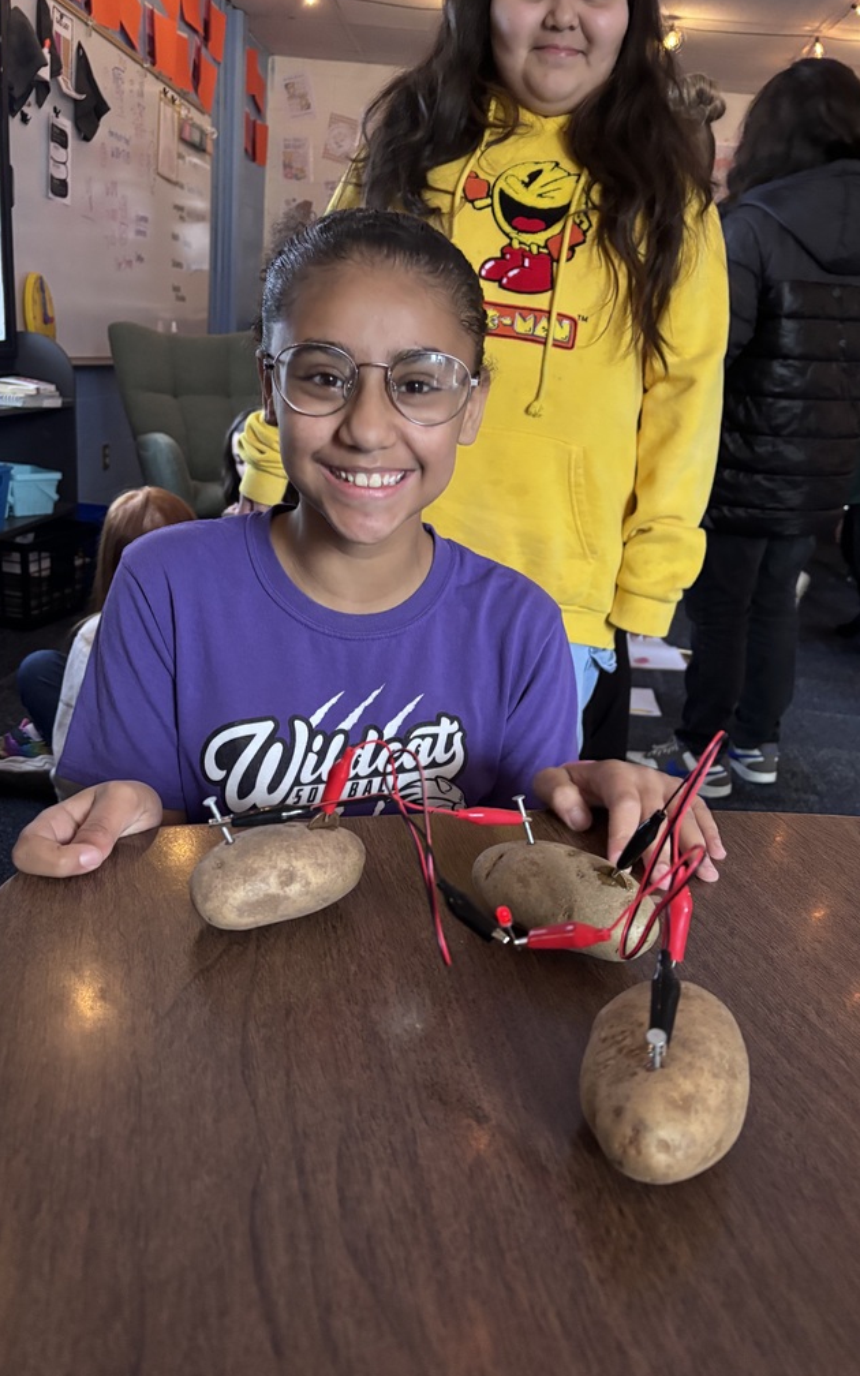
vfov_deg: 66.5
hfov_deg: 44.5
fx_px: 1050
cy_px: 687
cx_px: 446
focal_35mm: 28
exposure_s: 1/40
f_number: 1.6
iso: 640
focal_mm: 5.96
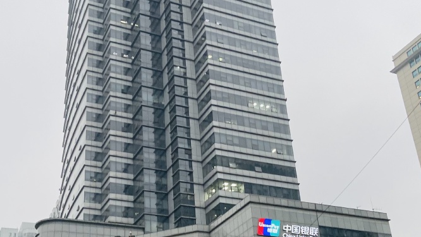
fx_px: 569
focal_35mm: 51
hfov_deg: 40.5
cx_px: 193
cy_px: 174
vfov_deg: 23.3
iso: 80
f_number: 1.8
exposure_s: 1/117
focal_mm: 4.25
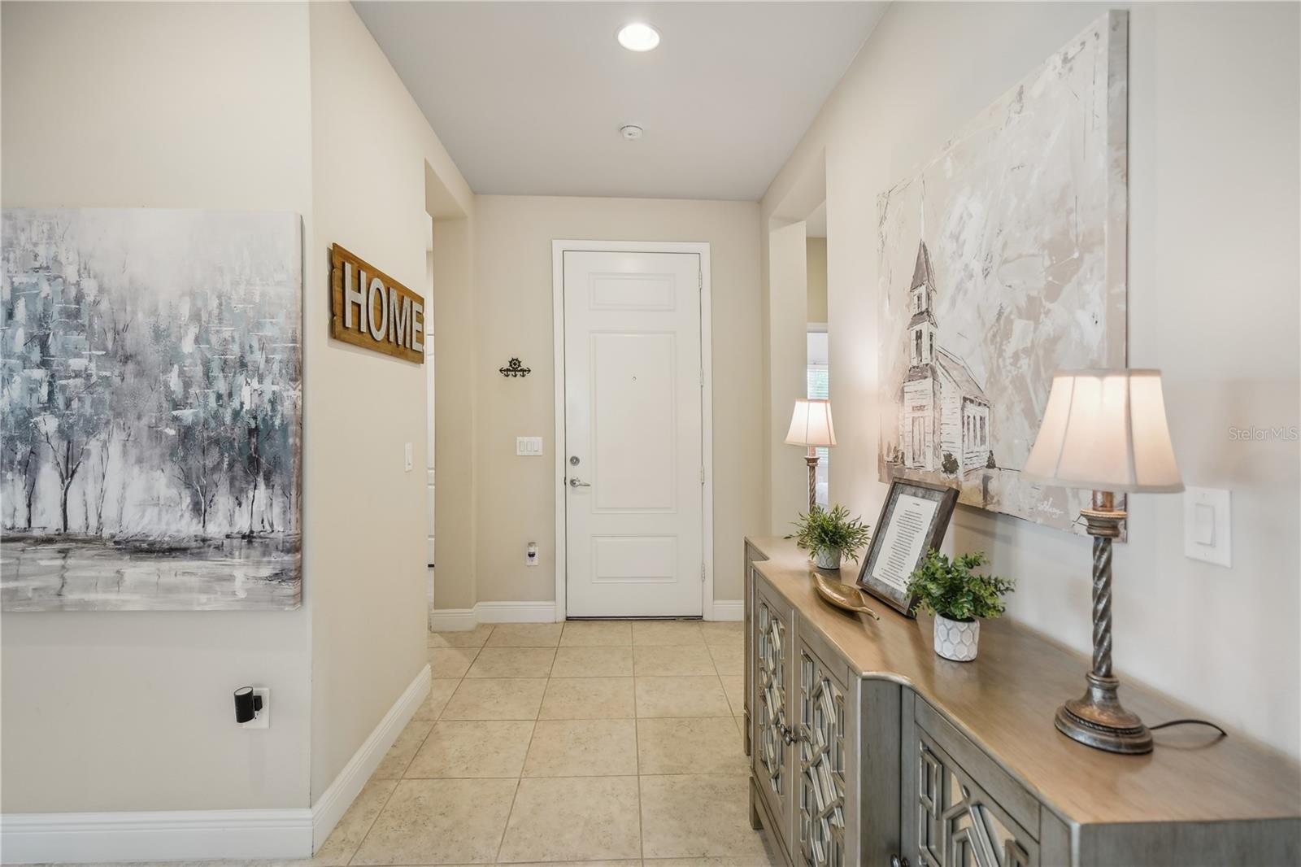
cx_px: 650
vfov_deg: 73.7
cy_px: 434
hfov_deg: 96.7
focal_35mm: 16
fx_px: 578
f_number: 4
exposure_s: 1/30
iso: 400
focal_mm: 16
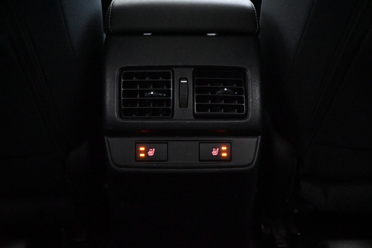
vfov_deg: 36.2
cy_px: 124
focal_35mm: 37
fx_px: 380
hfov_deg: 52.2
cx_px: 186
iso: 20000
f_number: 4.2
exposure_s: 1/40
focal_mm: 24.5
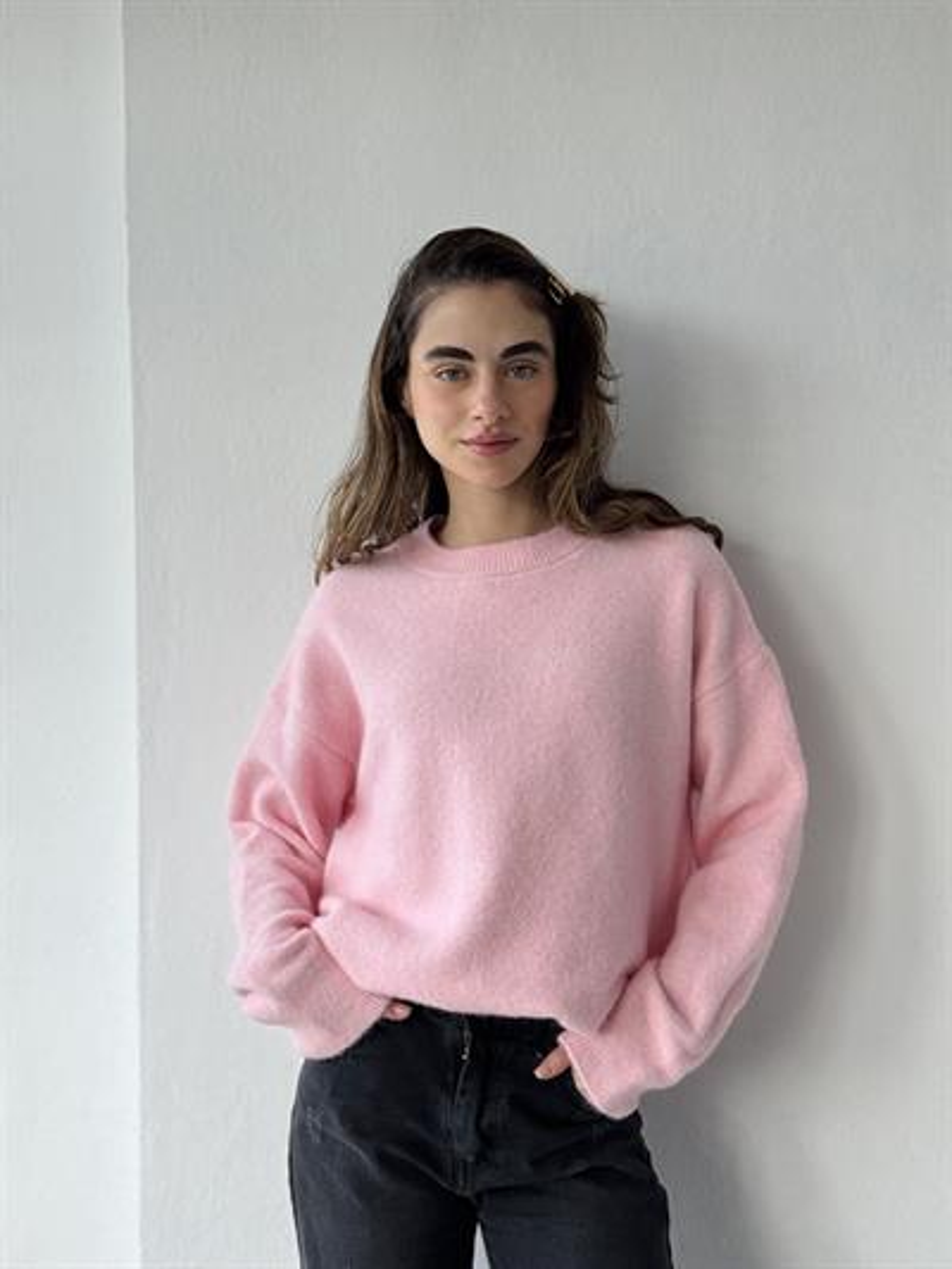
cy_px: 634
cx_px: 476
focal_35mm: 48
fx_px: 1759
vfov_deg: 39.6
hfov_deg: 30.3
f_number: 1.78
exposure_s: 1/204
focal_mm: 6.76
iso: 64
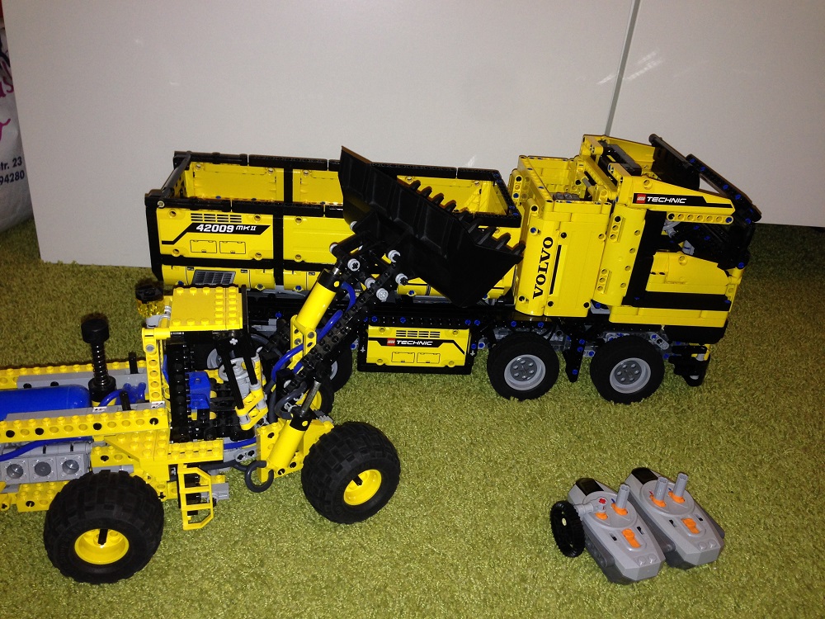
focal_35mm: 33
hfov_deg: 55.4
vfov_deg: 42.9
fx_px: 786
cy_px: 310
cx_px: 412
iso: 64
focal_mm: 4.12
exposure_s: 1/17
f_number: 2.4
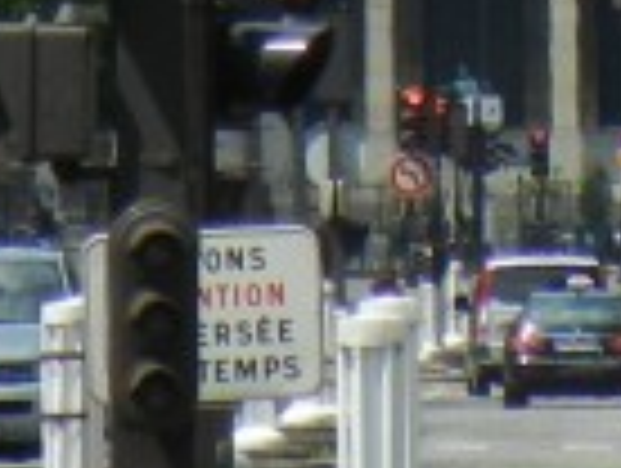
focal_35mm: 1695
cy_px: -1112
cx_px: 576
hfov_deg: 1.2
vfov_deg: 0.9
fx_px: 30461
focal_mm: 41.2
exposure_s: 1/663
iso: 160
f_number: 4.8
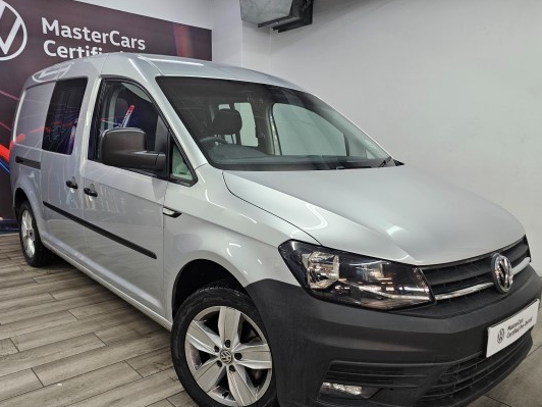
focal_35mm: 28
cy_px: 219
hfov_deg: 63.4
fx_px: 438
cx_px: 268
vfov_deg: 49.7
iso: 320
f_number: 1.7
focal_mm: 6.3
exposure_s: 1/100
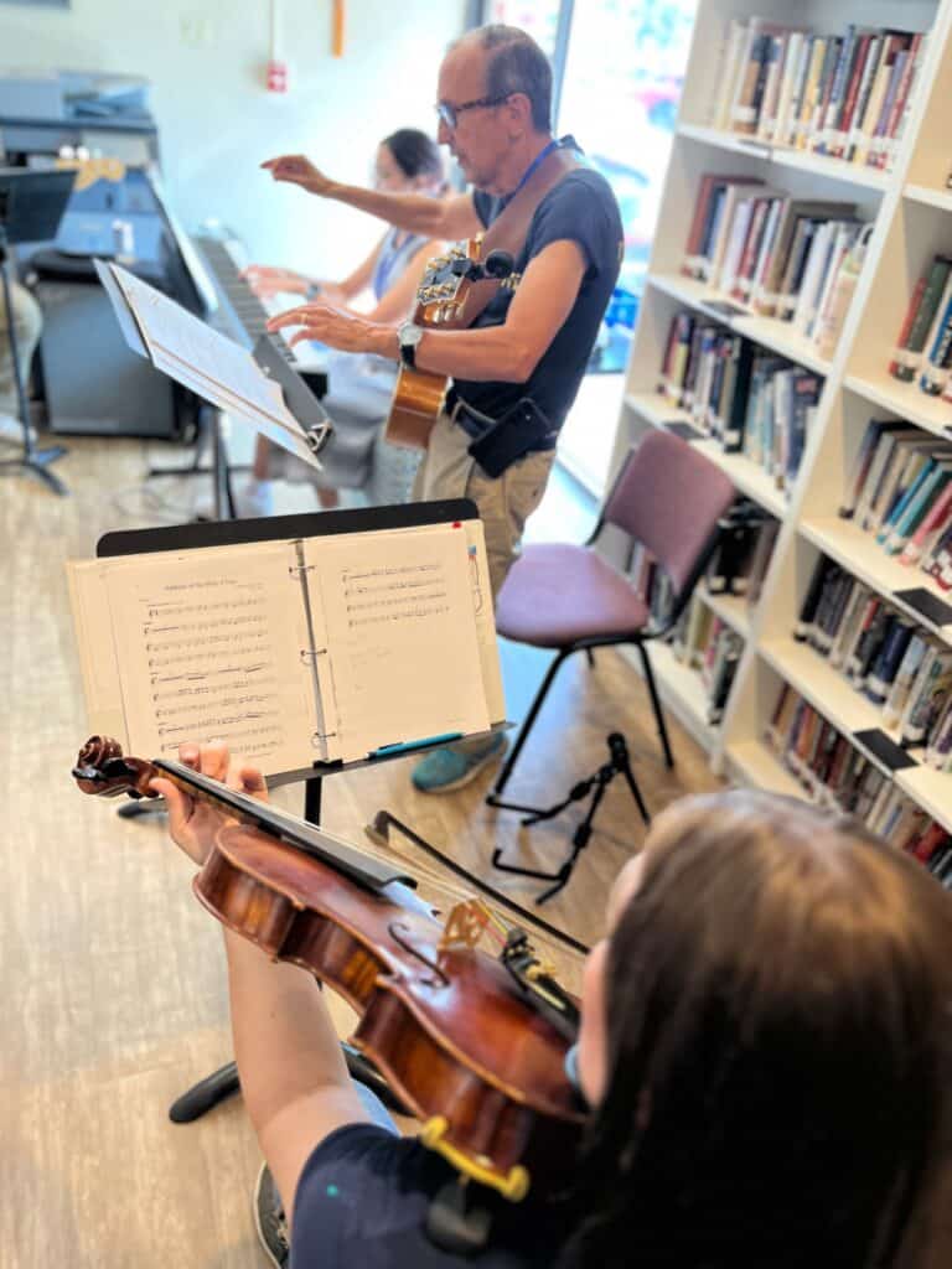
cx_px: 476
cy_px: 634
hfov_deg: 53.1
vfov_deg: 67.3
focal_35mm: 26
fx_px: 953
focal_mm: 5.1
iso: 125
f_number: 1.6
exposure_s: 1/60
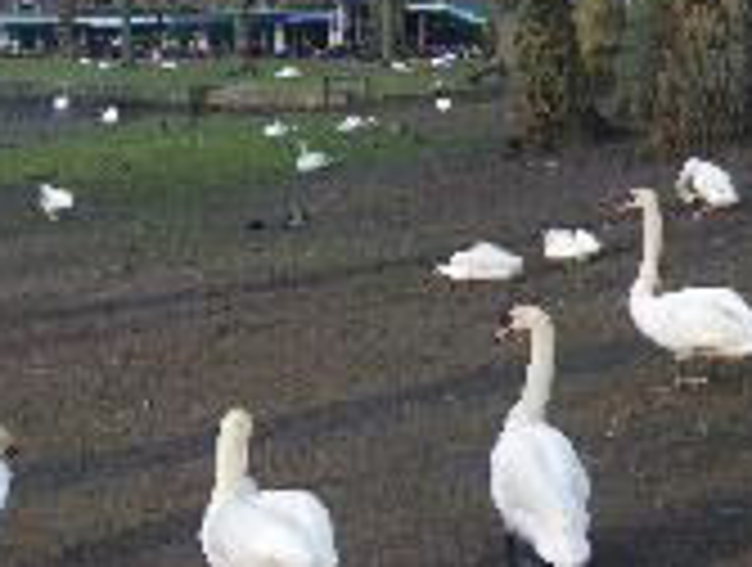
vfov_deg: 18.9
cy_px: 148
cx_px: 59
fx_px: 1698
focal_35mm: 78
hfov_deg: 24.2
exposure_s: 1/80
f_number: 3.8
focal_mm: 6.1
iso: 50
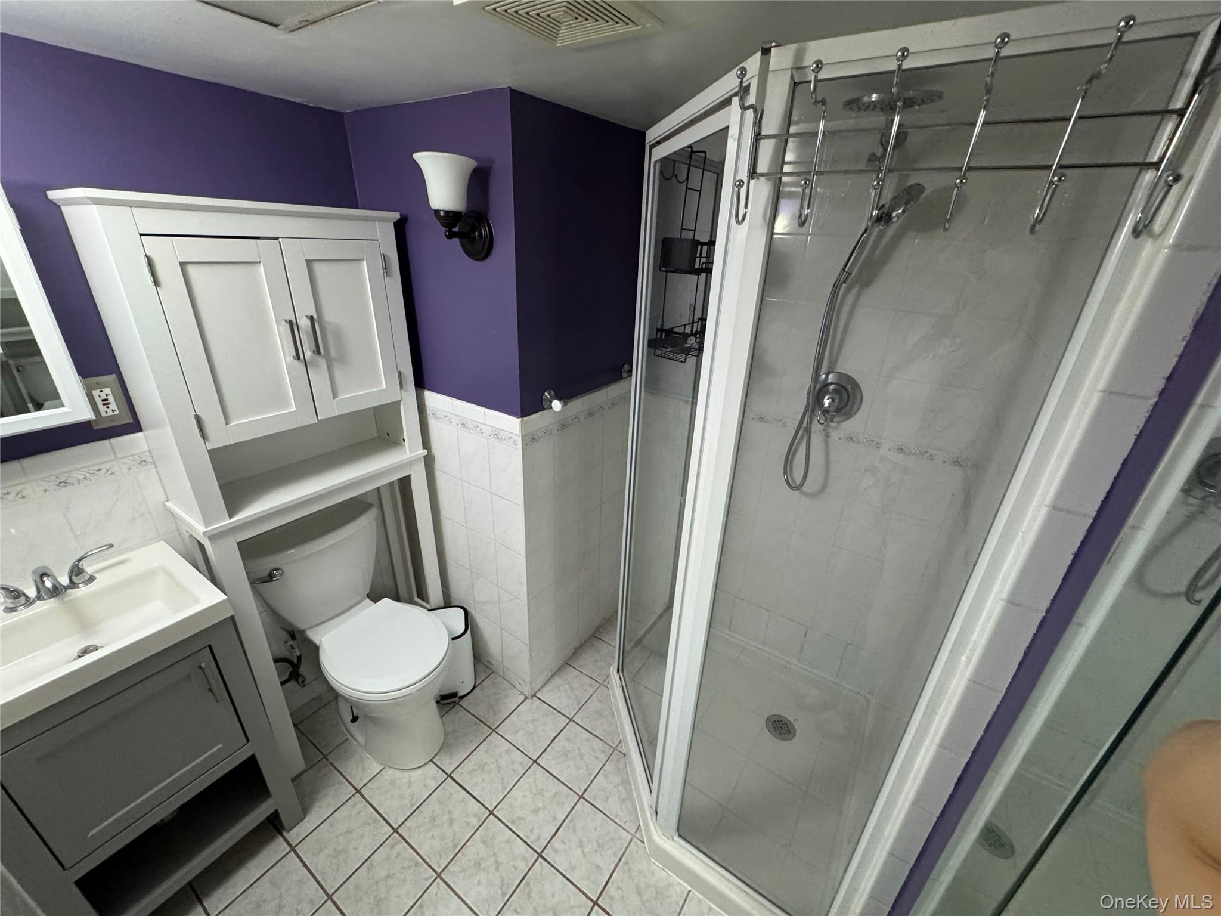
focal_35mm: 14
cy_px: 458
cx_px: 610
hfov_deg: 102.1
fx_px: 494
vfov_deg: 85.7
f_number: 2.2
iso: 400
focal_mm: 2.22
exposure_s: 1/60
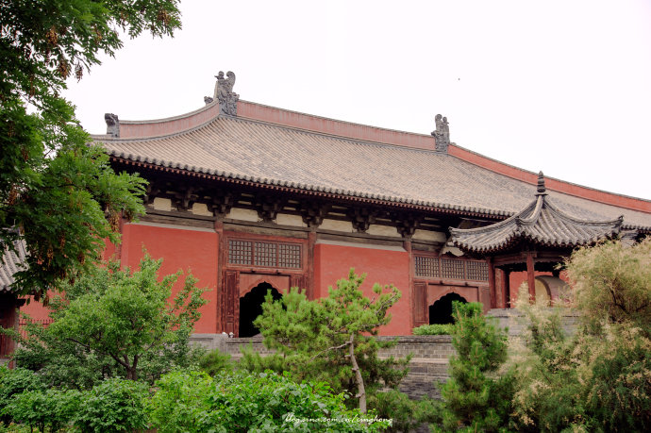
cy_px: 216
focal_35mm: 45
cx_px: 326
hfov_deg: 43.6
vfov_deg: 29.8
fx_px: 813
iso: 400
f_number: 6.3
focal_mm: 45
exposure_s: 1/80
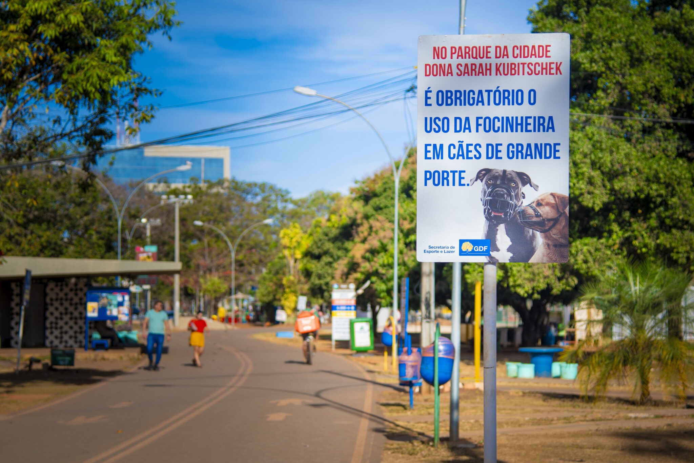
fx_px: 1793
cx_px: 347
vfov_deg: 14.7
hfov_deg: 21.9
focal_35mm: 93
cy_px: 232
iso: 100
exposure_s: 1/800
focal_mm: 62
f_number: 4
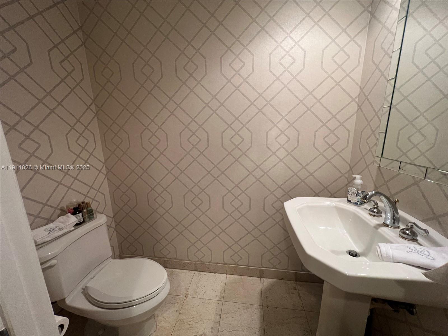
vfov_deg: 89.9
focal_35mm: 13
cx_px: 224
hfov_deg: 106.2
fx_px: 168
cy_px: 168
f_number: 1.8
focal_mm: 1.57
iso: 200
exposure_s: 1/60
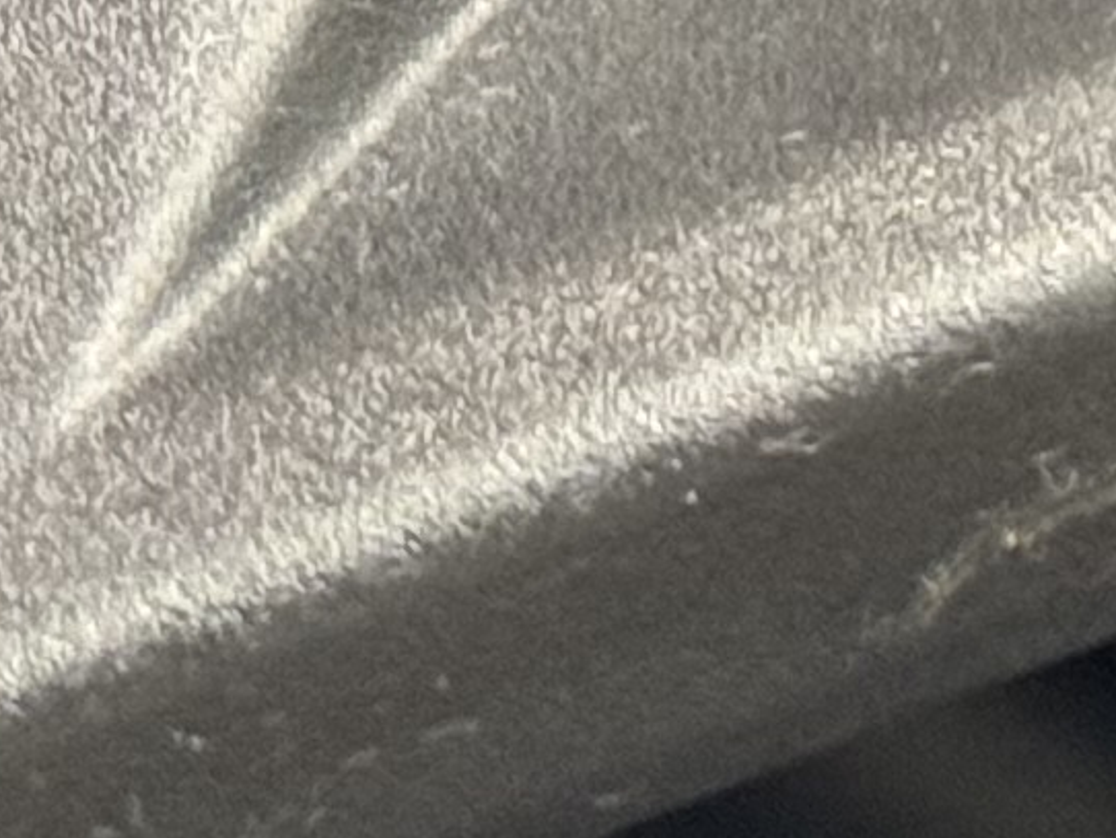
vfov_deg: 4.0
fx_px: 11515
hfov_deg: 5.4
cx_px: 2572
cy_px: -1830
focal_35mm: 357
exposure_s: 1/33
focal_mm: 6.86
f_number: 1.78
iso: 250
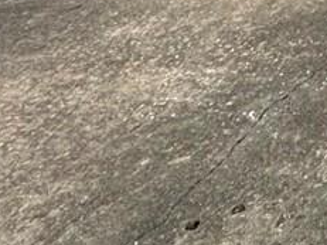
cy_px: -486
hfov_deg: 13.8
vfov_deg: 10.6
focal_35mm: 97
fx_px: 916
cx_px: 799
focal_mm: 2.22
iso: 50
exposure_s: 1/2342
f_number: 2.2
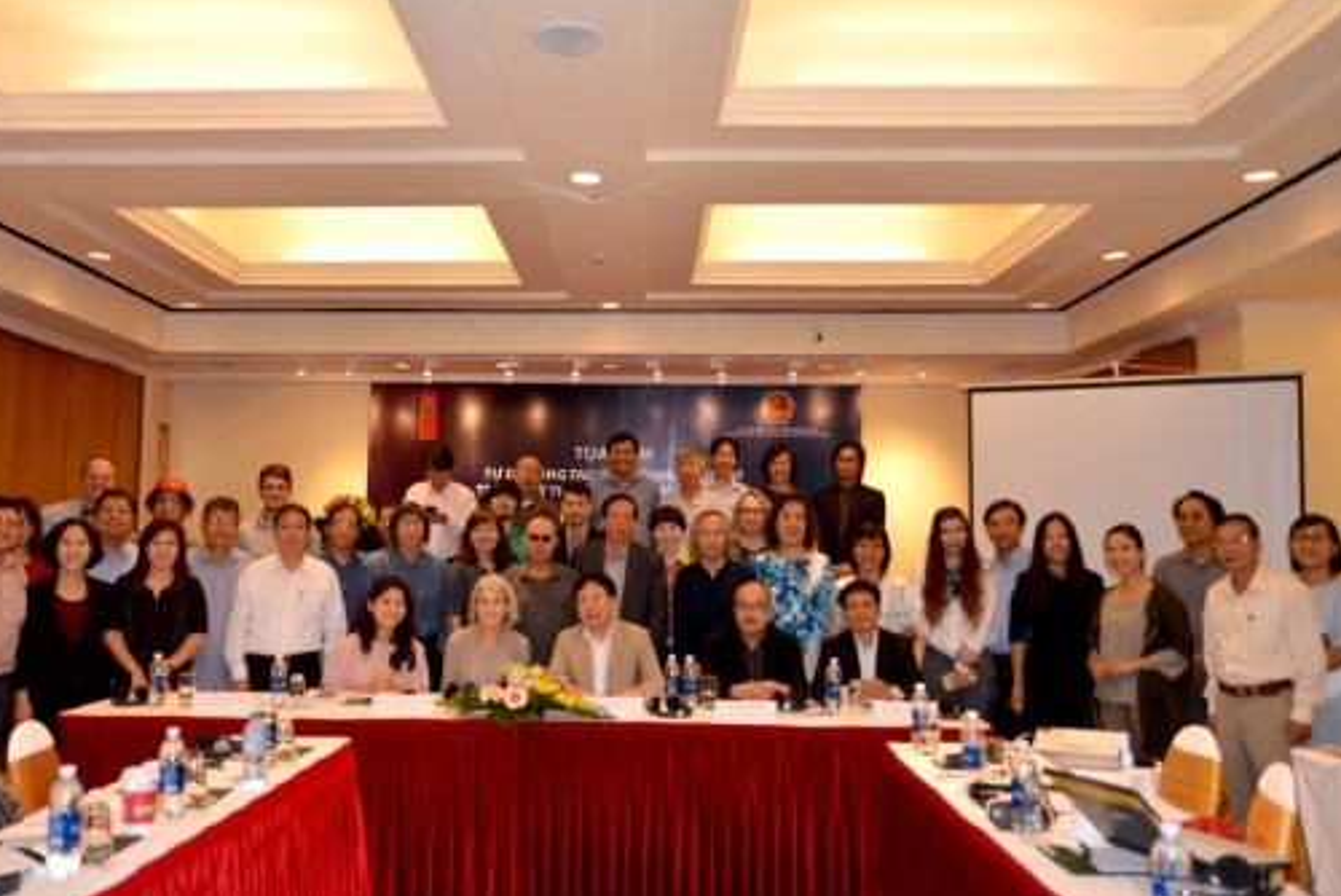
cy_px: 418
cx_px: 636
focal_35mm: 32
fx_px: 1193
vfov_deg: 41.1
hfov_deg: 58.7
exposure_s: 1/60
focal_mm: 29
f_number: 3.8
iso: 400
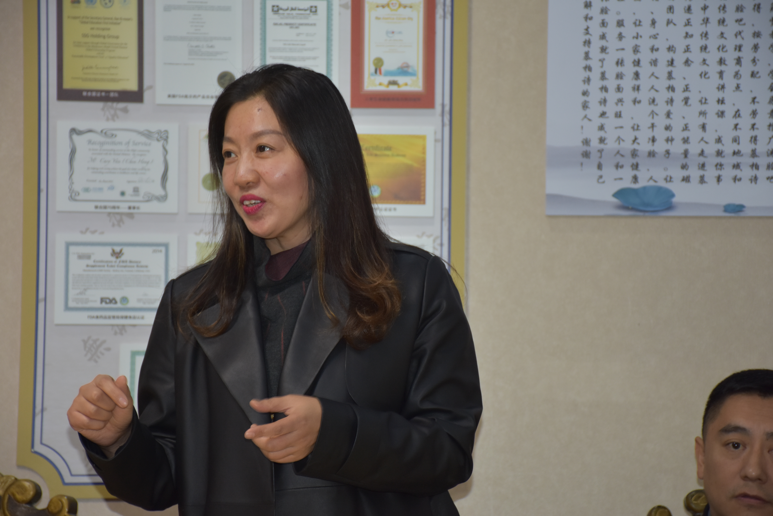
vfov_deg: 10.8
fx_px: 2737
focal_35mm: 128
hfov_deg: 16.1
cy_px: 258
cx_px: 386
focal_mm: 85
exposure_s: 1/60
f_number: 5.3
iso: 720
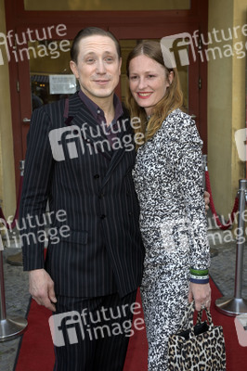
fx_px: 515
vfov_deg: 39.6
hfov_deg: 26.9
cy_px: 186
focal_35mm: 50
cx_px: 124
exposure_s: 1/250
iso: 640
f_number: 6.3
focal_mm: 50
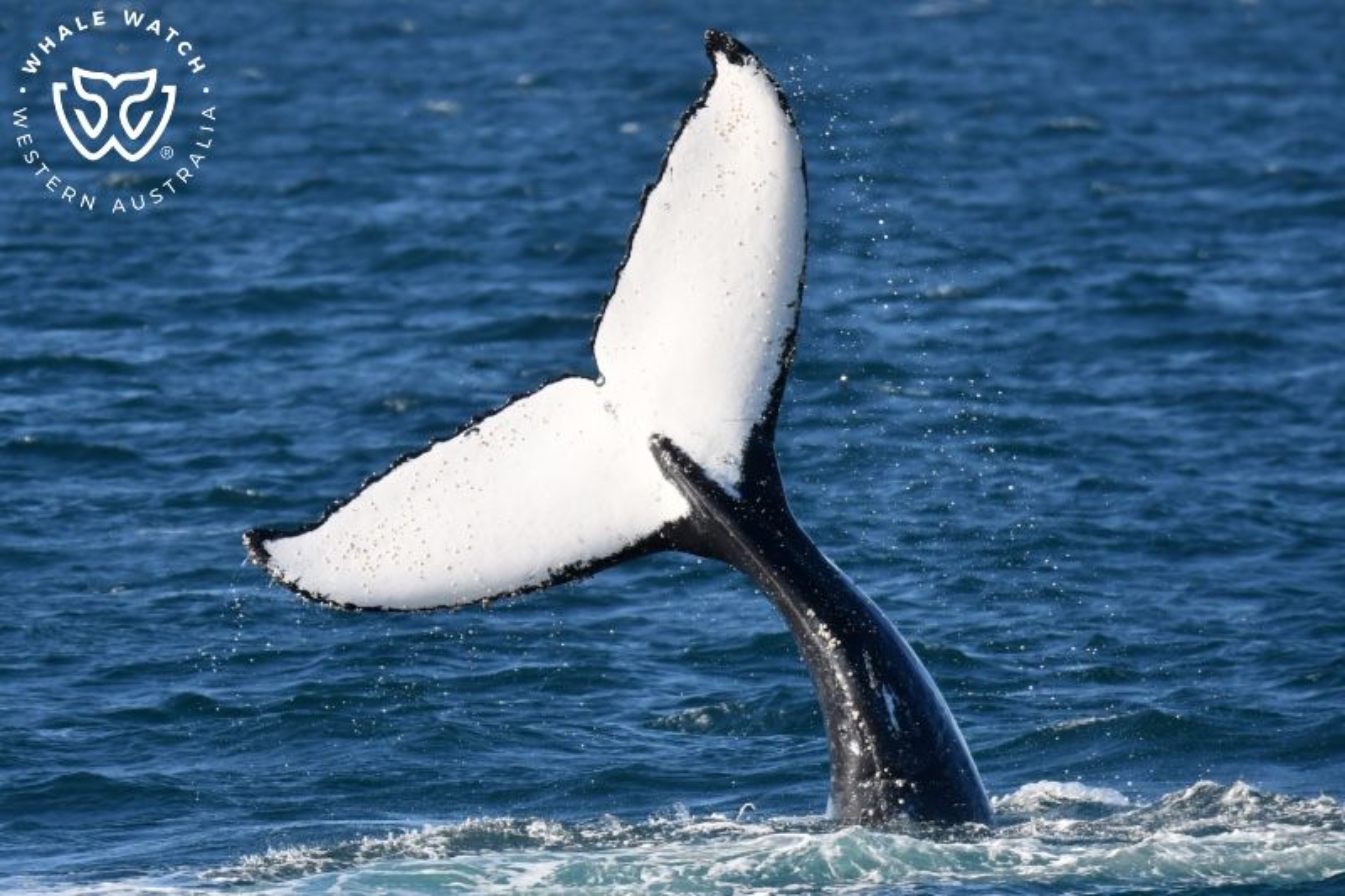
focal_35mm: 900
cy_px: 448
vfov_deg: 1.5
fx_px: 33616
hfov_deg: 2.3
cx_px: 672
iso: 400
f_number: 6.3
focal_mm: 600
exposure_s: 1/1250
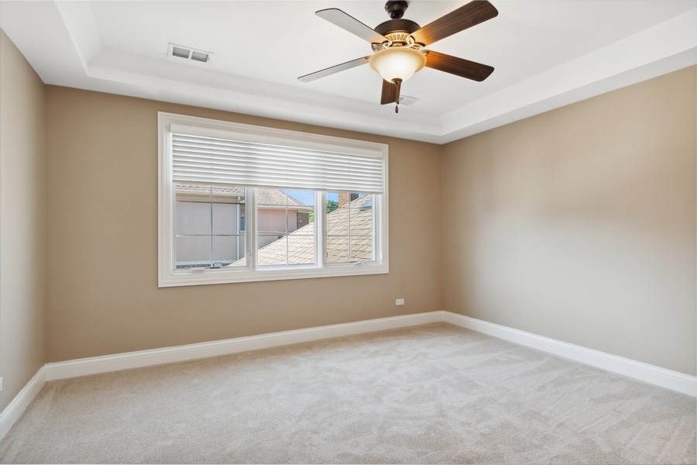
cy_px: 232
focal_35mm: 18
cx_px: 348
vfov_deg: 67.4
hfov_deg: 90.0
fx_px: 348
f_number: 8
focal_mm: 12
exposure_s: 1/13
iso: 320
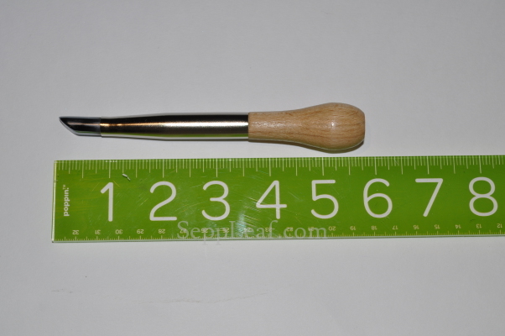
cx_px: 252
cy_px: 168
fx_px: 841
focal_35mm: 60
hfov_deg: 33.4
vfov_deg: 22.6
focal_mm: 40
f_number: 9
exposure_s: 1/125
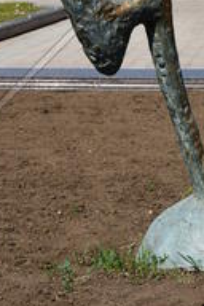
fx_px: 1003
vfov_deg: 16.1
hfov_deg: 11.4
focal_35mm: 118
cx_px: 233
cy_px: -129
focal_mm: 26
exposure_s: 1/320
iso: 100
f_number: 9
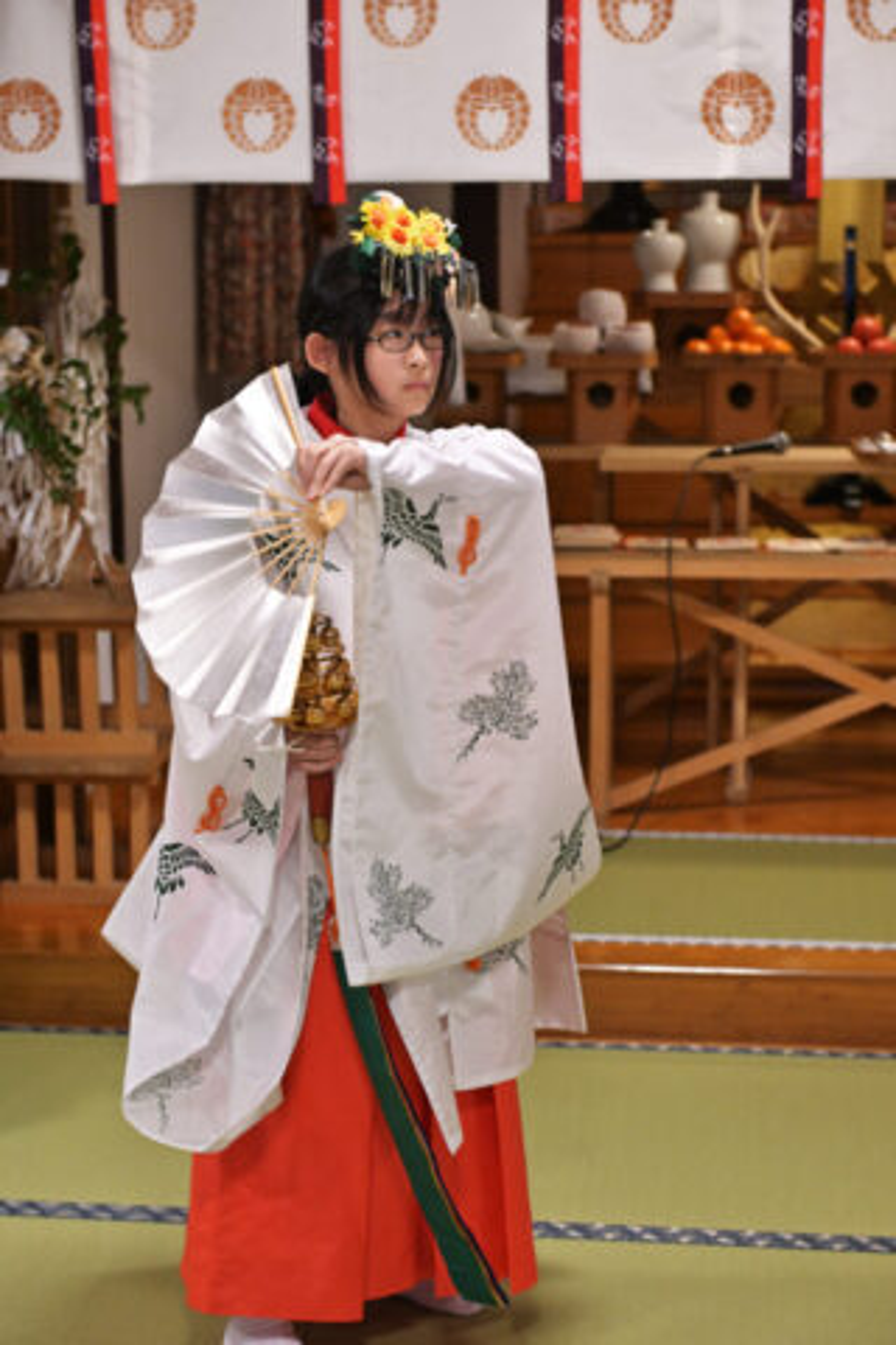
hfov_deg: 19.5
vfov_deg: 28.8
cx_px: 448
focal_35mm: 70
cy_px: 672
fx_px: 2613
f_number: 4
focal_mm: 70
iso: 1600
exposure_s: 1/200
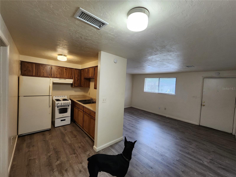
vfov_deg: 89.9
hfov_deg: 106.2
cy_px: 88
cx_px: 118
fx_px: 89
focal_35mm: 13
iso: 400
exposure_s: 1/60
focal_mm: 2.2
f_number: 2.2
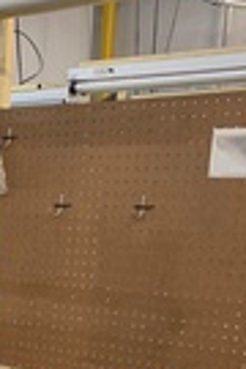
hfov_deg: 13.5
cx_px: -107
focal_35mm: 96
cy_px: 492
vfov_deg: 19.4
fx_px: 984
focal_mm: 4.25
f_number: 1.8
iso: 400
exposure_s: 1/60
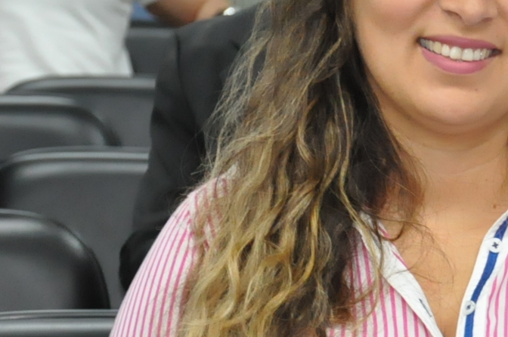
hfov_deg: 6.5
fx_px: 4453
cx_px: 679
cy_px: 190
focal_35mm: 316
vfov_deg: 4.3
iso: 2000
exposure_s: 1/60
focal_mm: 66
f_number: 5.3
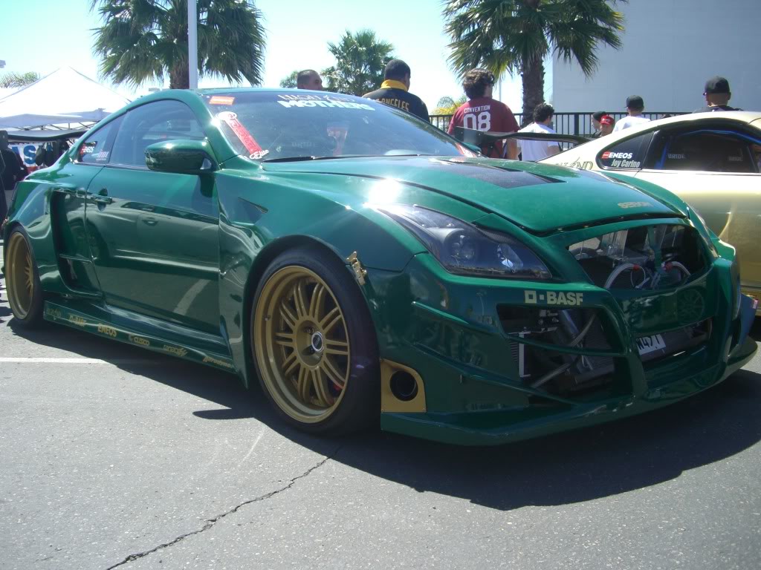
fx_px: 835
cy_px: 285
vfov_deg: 37.7
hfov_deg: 49.0
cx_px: 380
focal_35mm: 38
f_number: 2.8
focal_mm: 7.9
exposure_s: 1/500
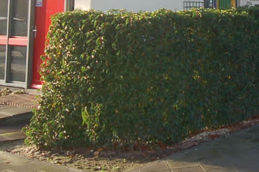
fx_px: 504
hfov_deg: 26.9
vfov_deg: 17.9
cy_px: -59
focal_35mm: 70
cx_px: 272
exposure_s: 1/500
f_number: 5.6
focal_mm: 11
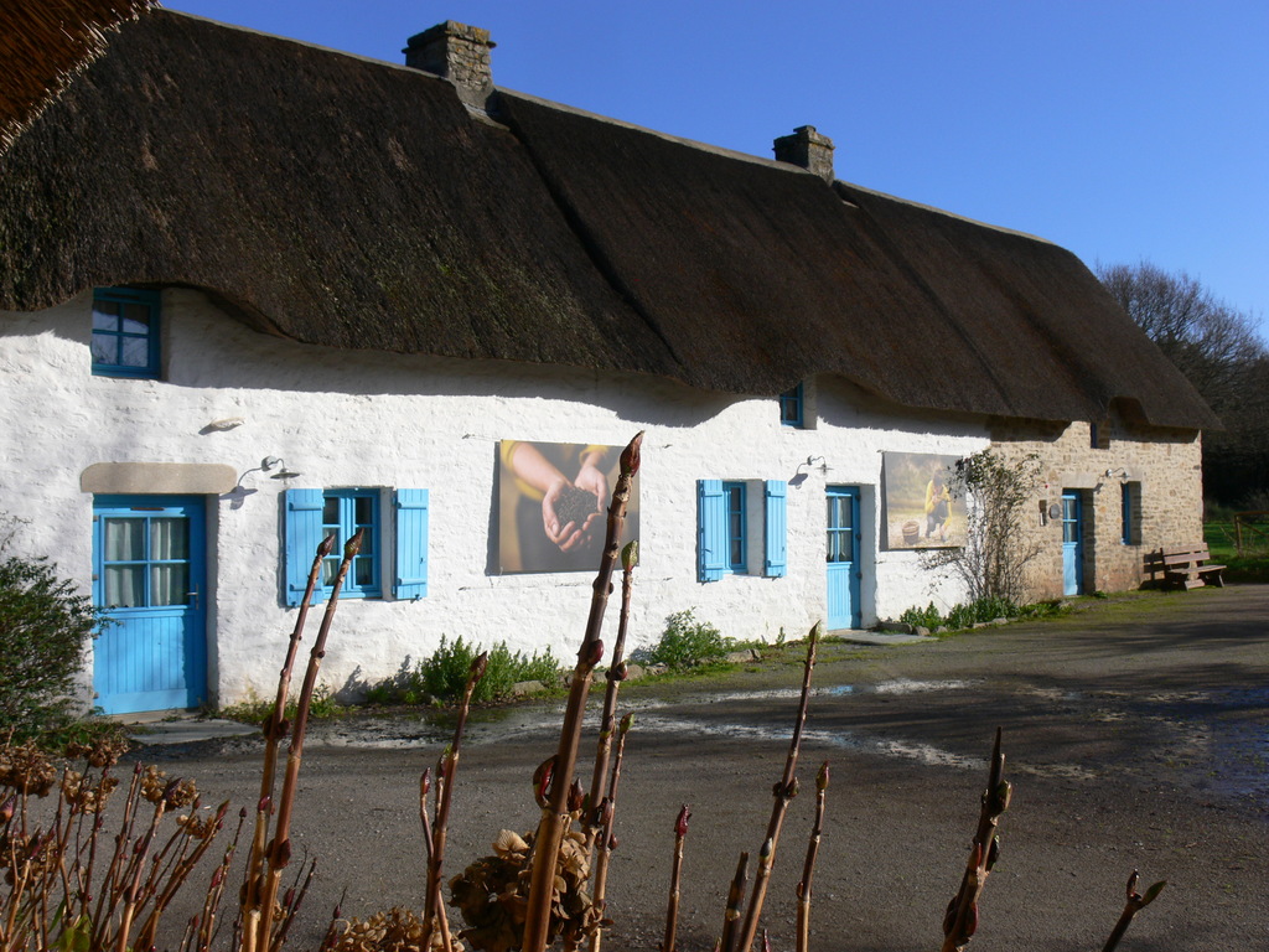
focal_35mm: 37
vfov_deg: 38.7
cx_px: 634
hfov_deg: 50.1
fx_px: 1356
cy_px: 476
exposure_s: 1/400
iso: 80
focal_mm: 7.8
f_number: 5.6
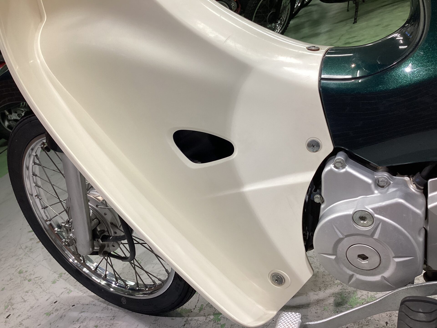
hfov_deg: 58.4
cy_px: 164
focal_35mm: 31
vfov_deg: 45.4
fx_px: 391
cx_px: 218
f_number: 2.4
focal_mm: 3.3
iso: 100
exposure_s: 1/50
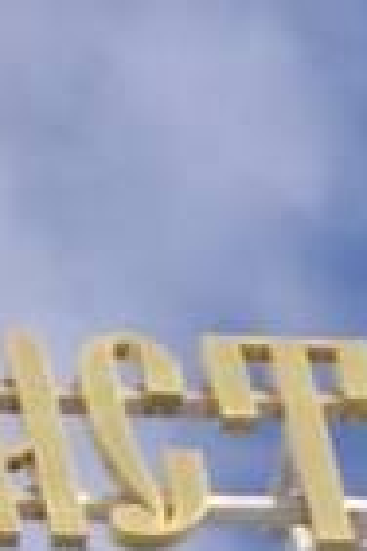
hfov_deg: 2.0
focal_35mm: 679
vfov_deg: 3.0
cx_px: 1093
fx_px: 10382
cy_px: 485
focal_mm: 17.4
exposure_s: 1/346
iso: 100
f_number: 4.9
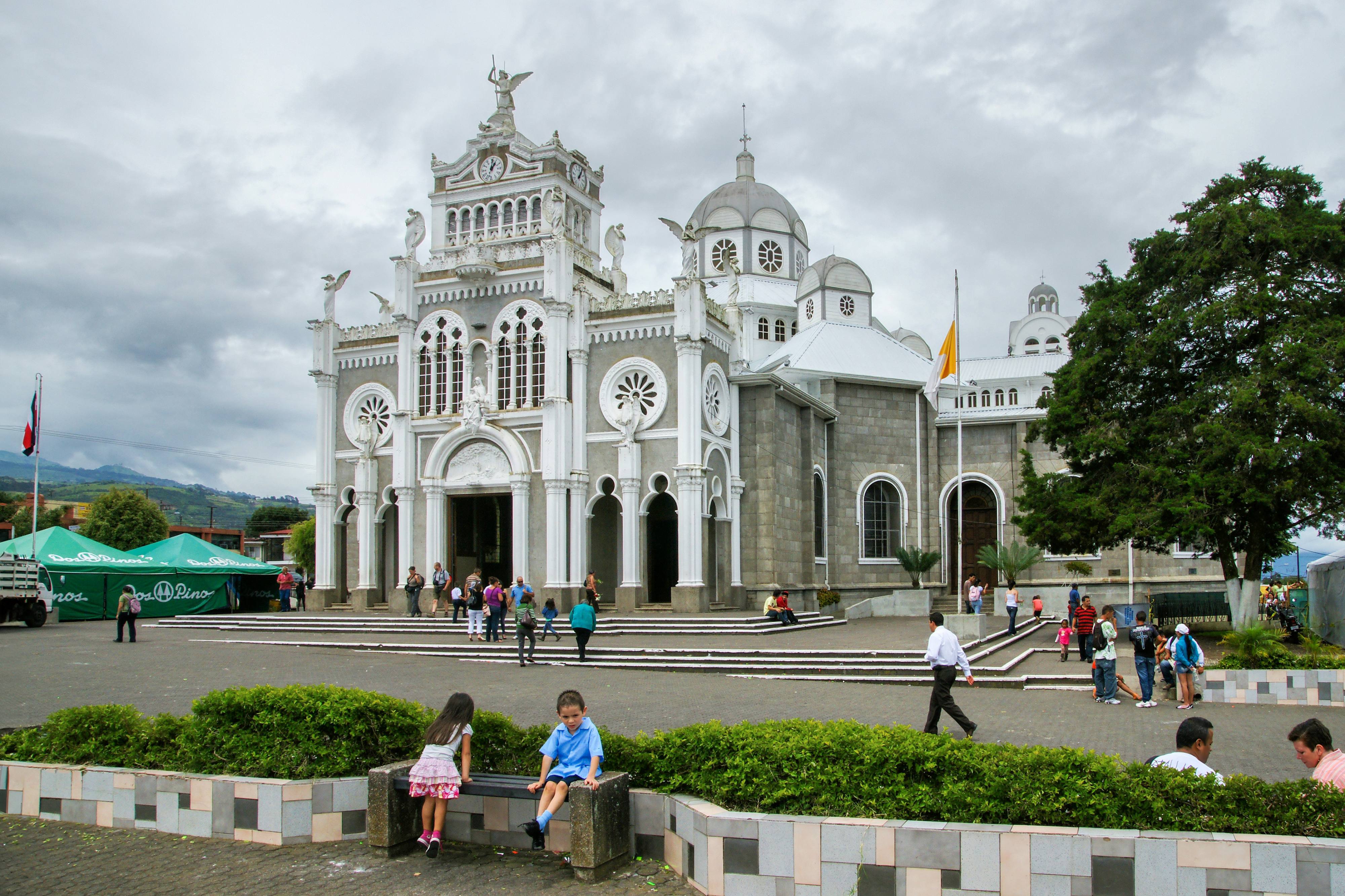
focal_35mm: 26
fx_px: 953
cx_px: 672
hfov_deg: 70.4
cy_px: 448
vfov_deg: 50.4
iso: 200
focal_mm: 17
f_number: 16
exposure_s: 1/250
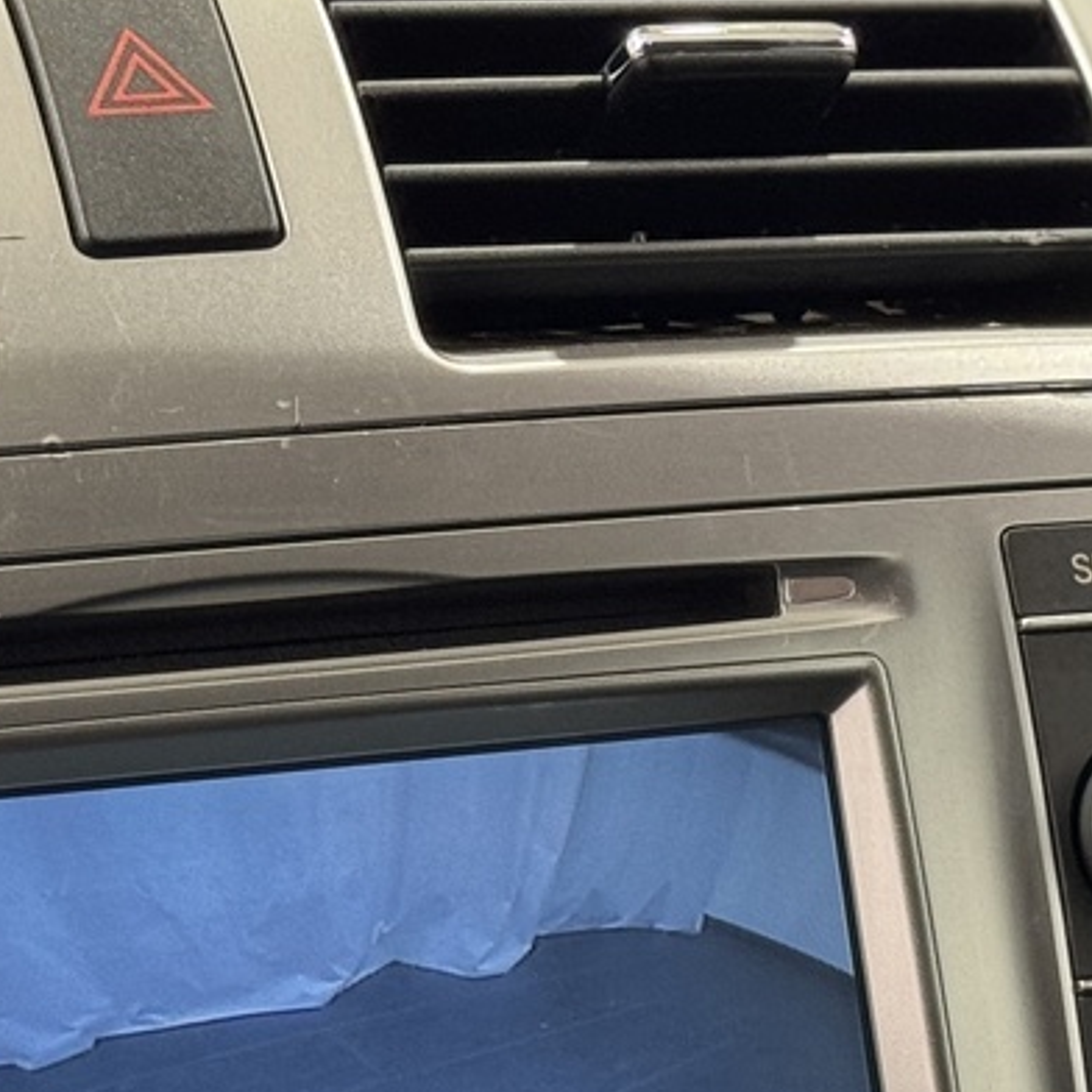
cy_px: 944
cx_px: 493
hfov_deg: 11.2
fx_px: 5568
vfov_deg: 11.1
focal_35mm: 156
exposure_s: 1/50
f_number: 1.78
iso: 160
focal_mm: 6.76
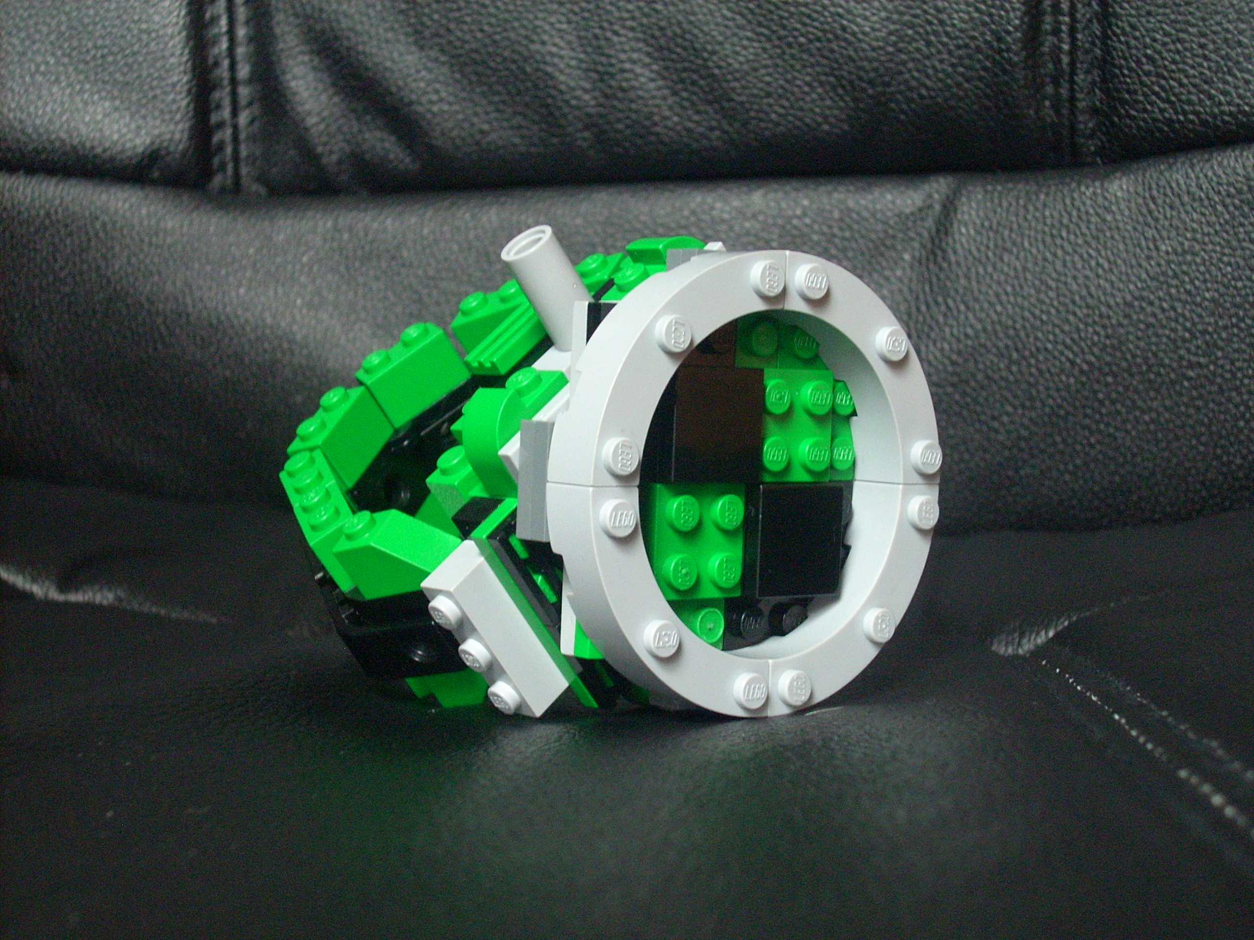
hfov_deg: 29.8
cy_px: 470
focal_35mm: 65
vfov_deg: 22.6
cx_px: 627
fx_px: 2355
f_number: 3.8
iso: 259
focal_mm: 10.7
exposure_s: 1/4
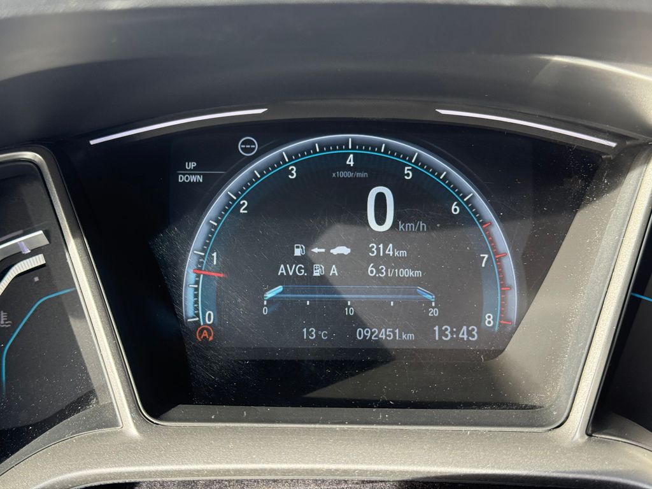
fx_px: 904
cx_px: 326
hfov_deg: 39.7
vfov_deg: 30.3
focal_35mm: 48
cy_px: 244
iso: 200
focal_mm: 6.76
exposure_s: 1/229
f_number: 1.78
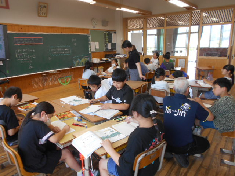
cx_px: 118
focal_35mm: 26
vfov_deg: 53.1
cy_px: 88
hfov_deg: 67.3
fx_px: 177
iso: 80
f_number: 3.2
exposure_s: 1/40
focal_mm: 4.6
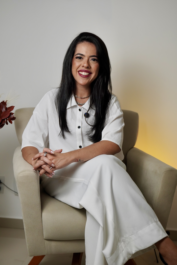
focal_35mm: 46
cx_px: 88
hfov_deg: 28.9
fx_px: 343
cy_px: 132
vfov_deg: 42.3
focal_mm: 31
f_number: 3.2
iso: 500
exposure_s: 1/125
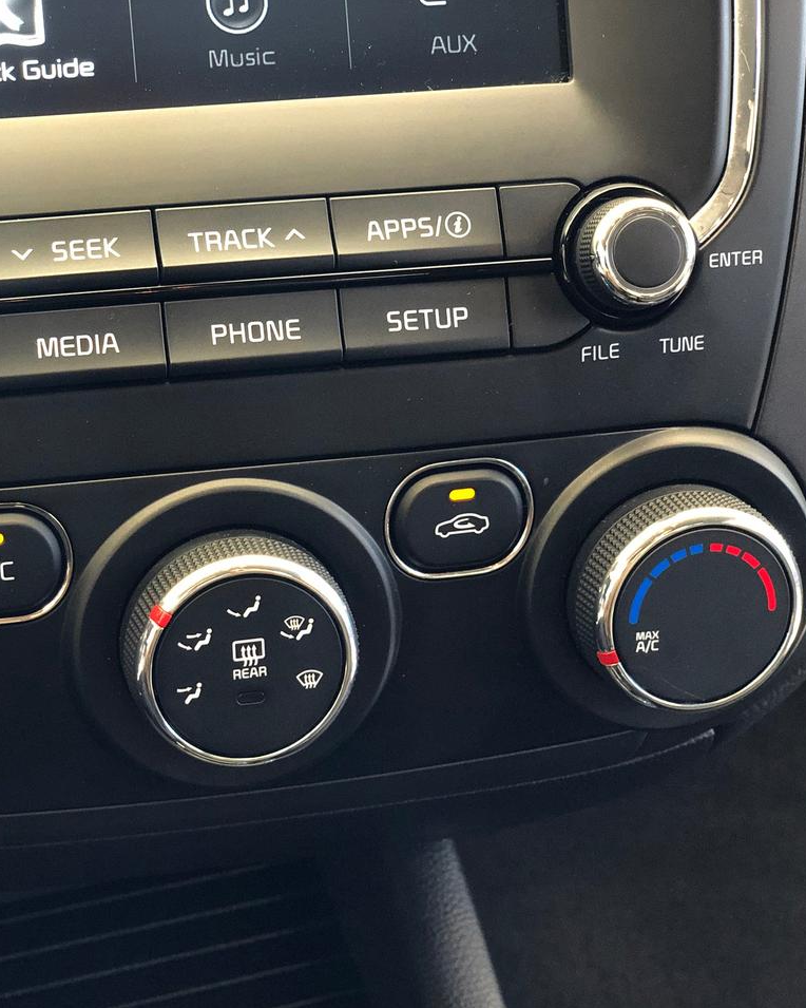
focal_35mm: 68
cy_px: 505
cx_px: 179
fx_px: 2028
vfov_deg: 27.9
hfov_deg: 22.2
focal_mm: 6
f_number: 2.4
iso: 160
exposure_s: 1/20
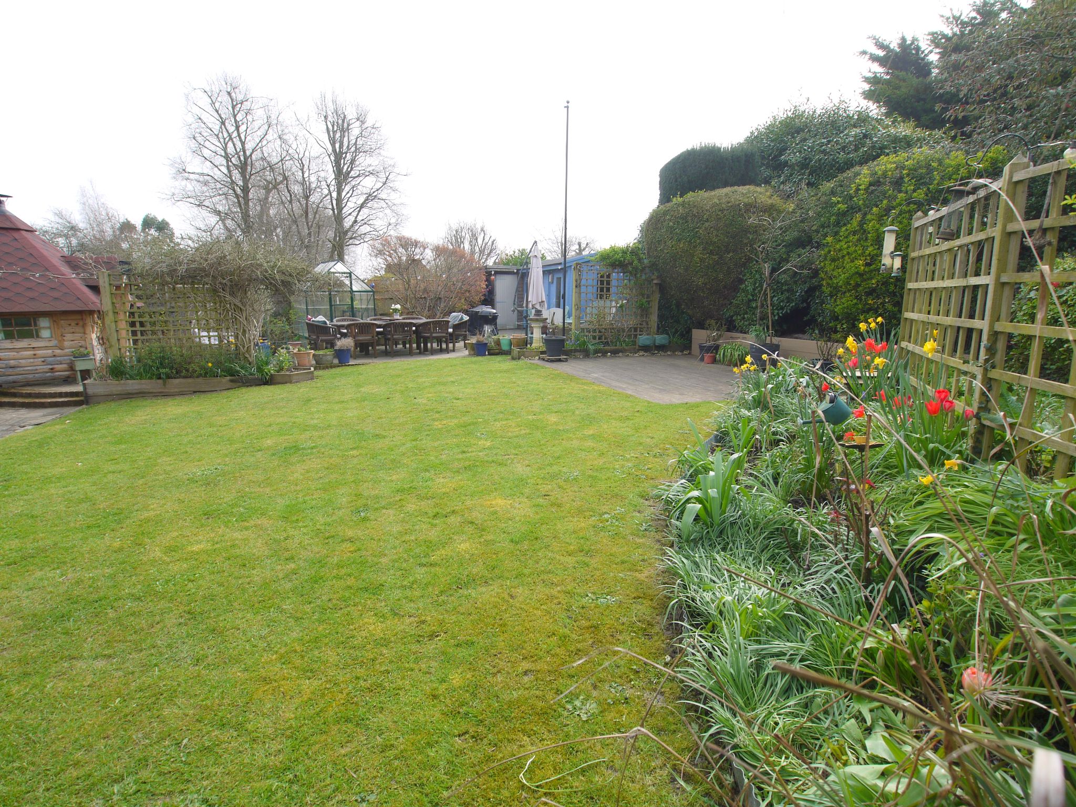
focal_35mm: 18
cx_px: 538
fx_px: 560
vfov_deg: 71.6
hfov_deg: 87.8
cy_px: 404
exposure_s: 1/200
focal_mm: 9
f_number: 6.3
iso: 100
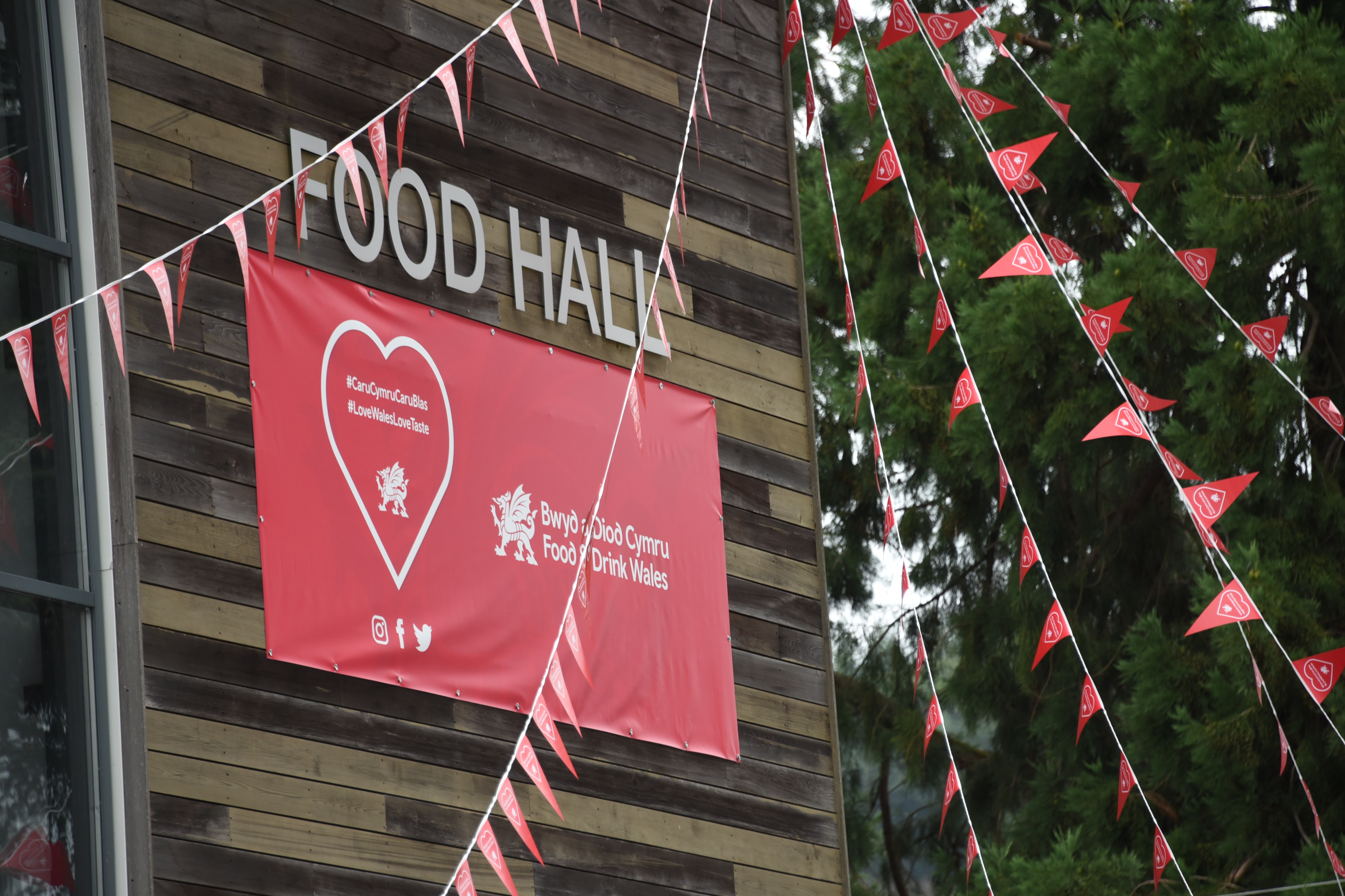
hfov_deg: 9.0
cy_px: 448
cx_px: 672
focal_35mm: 230
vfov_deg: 6.0
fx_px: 8592
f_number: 5.6
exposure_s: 1/250
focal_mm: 230
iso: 640
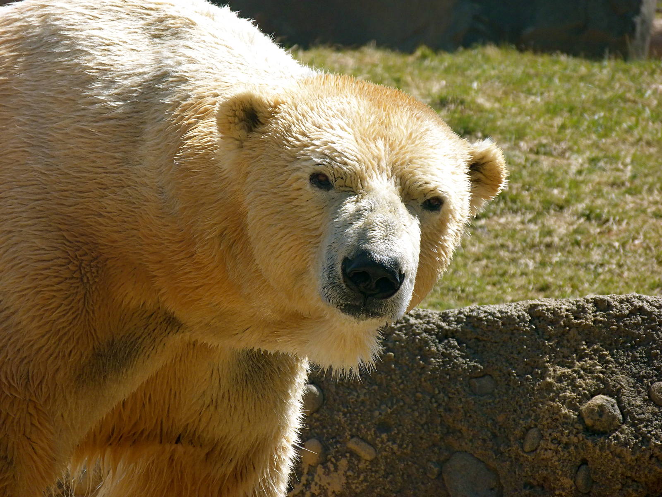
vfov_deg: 4.0
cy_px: 248
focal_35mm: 376
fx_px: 7191
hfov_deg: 5.3
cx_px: 331
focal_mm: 67.7
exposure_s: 1/400
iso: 125
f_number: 4.5
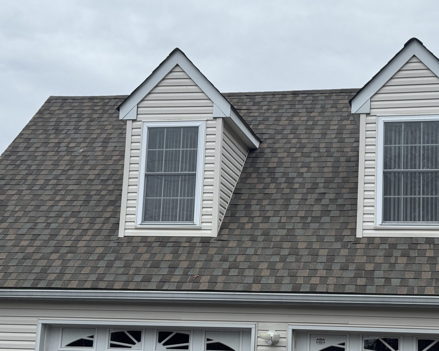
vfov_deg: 22.8
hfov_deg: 28.2
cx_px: 272
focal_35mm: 67
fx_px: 871
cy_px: 213
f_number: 1.78
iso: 64
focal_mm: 6.76
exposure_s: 1/1043
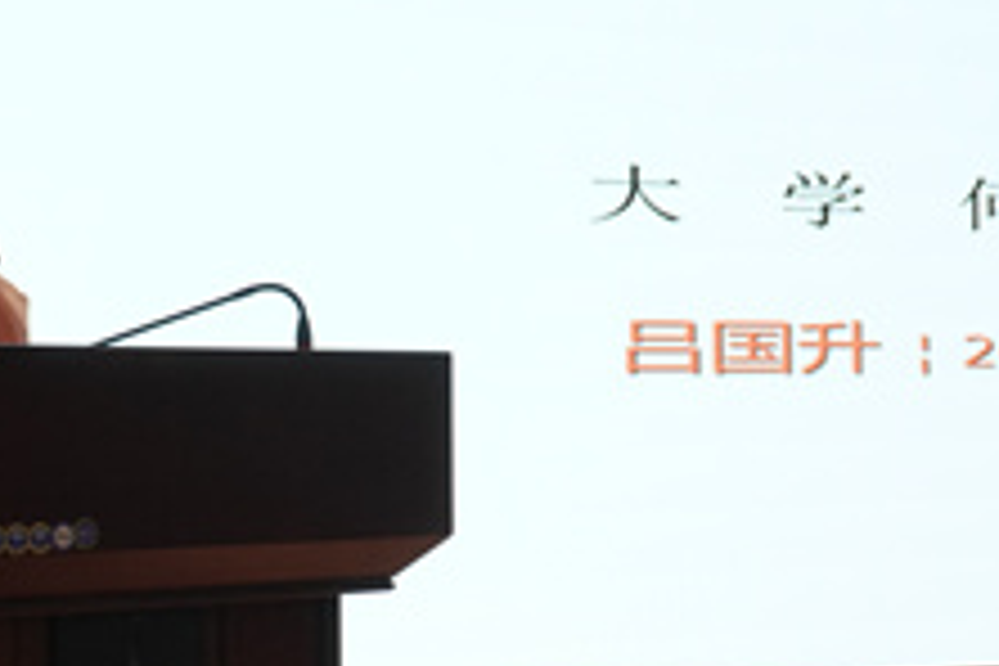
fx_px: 2192
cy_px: 396
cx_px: 360
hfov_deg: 25.6
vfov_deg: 17.3
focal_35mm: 79
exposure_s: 1/160
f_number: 4.5
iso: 1250
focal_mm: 26
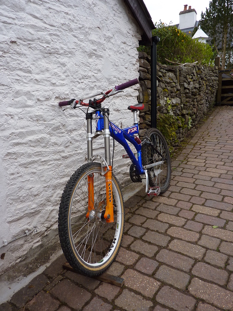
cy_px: 156
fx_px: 224
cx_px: 116
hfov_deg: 54.9
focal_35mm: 25
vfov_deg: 69.4
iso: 80
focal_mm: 4.1
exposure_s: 1/160
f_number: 4
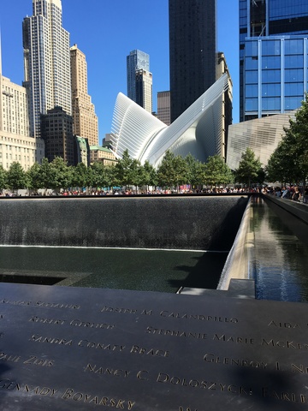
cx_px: 154
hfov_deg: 48.2
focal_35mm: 29
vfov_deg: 61.7
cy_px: 206
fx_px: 344
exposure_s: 1/1026
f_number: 2.2
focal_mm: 4.15
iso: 25
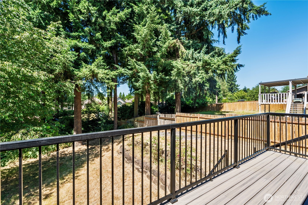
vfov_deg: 73.7
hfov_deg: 96.7
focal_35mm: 16
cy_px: 102
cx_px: 154
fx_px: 137
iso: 100
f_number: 11
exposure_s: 1/320
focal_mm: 16
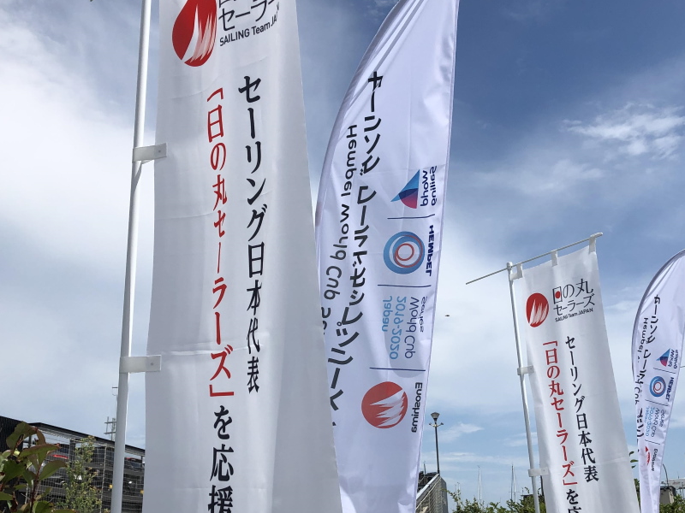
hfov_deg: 44.6
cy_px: 269
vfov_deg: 34.3
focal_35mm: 42
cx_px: 411
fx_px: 831
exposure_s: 1/4425
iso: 20
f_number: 1.8
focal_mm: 3.99
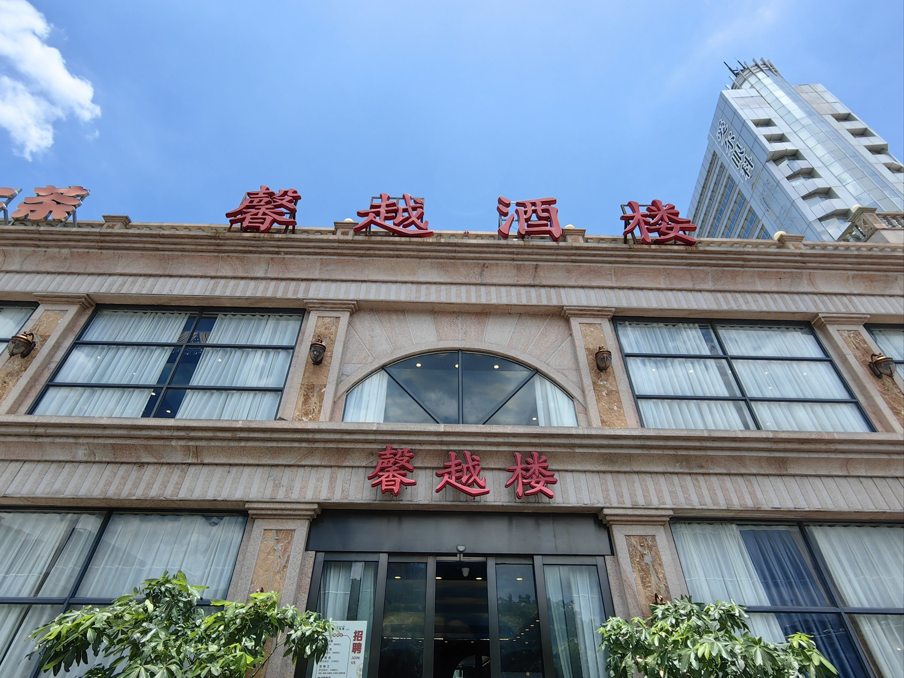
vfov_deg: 71.6
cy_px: 339
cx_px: 452
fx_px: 470
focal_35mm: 18
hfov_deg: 87.8
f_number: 2.2
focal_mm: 1.95
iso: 50
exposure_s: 1/1000
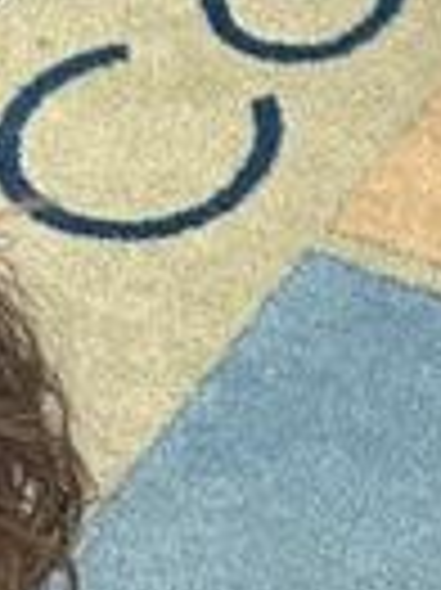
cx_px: 783
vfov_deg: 9.0
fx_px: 3454
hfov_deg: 7.1
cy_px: 1275
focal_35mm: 203
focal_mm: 5.7
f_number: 1.5
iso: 100
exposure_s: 1/60
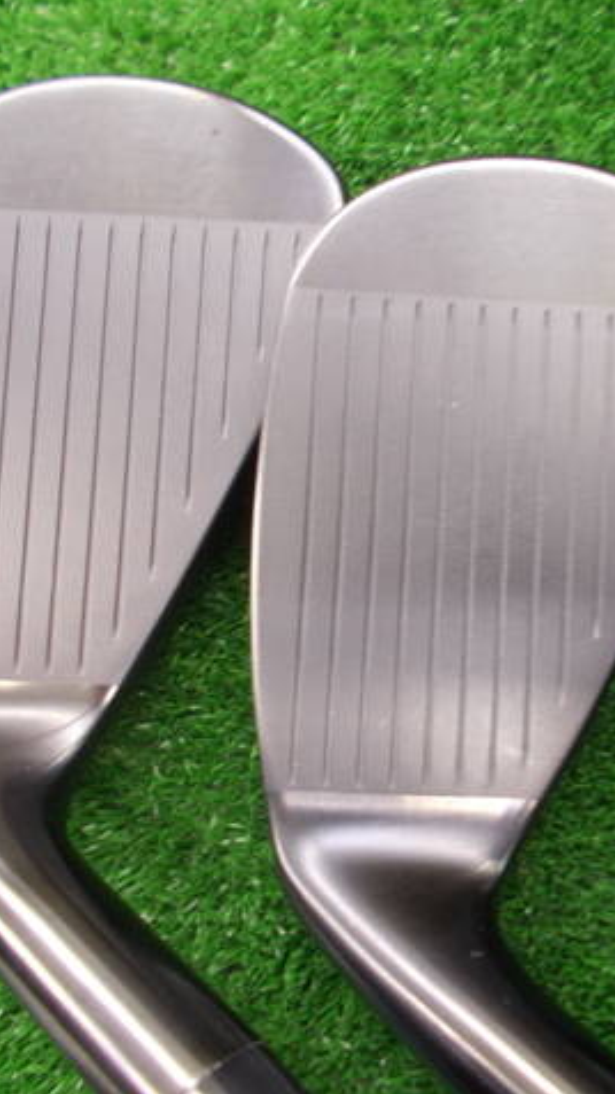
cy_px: 546
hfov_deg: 30.1
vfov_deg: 52.8
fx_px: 1103
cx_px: 526
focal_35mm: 38
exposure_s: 1/6
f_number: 3.2
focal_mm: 4.6
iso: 200
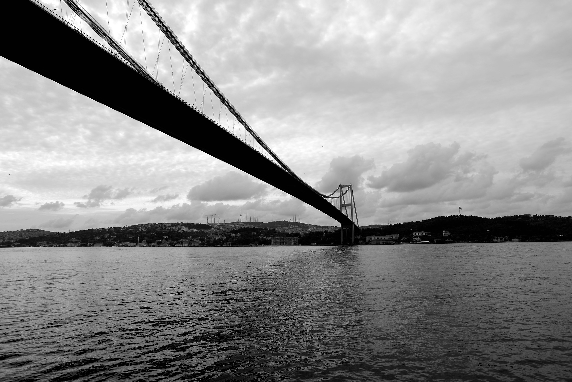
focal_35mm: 21
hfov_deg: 81.2
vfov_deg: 59.5
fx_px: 334
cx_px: 294
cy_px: 200
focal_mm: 20
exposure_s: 1/1000
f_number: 10
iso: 400
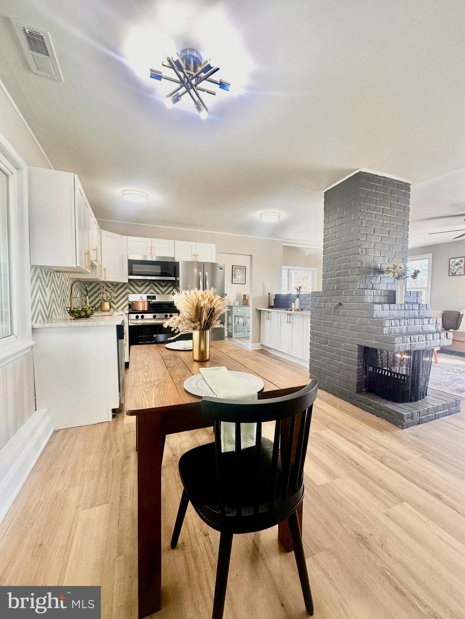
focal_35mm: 14
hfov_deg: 85.7
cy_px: 310
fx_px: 251
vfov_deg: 102.1
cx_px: 232
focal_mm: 2.22
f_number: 2.2
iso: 125
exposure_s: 1/120
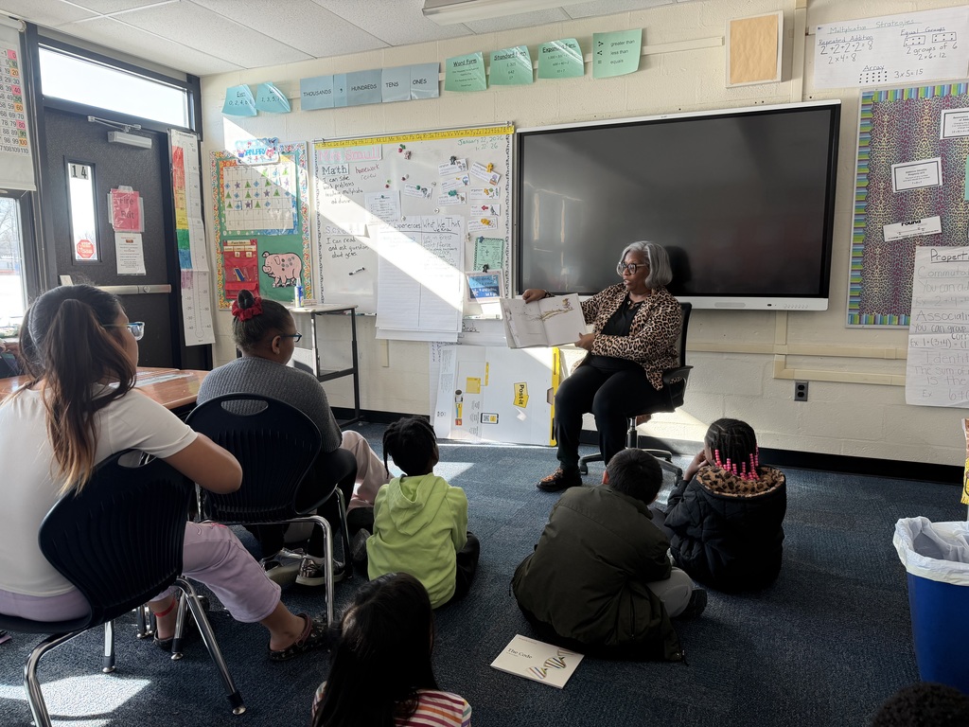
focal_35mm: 24
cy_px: 364
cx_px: 484
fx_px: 672
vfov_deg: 56.8
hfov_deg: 71.6
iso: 100
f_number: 1.78
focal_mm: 6.76
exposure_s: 1/121
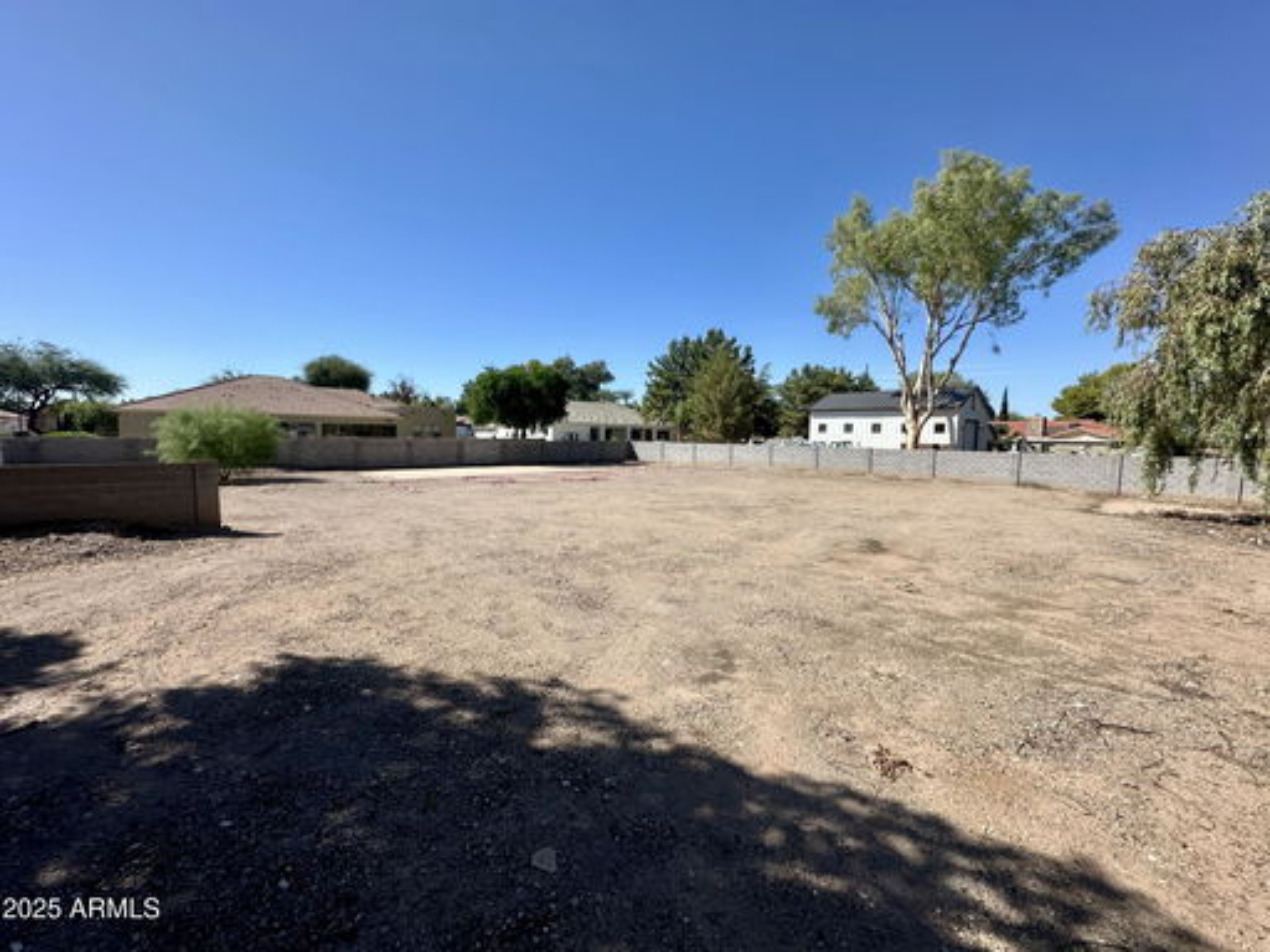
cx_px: 635
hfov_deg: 102.1
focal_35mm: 14
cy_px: 476
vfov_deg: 85.7
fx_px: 514
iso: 40
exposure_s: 1/2564
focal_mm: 2.22
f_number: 2.2
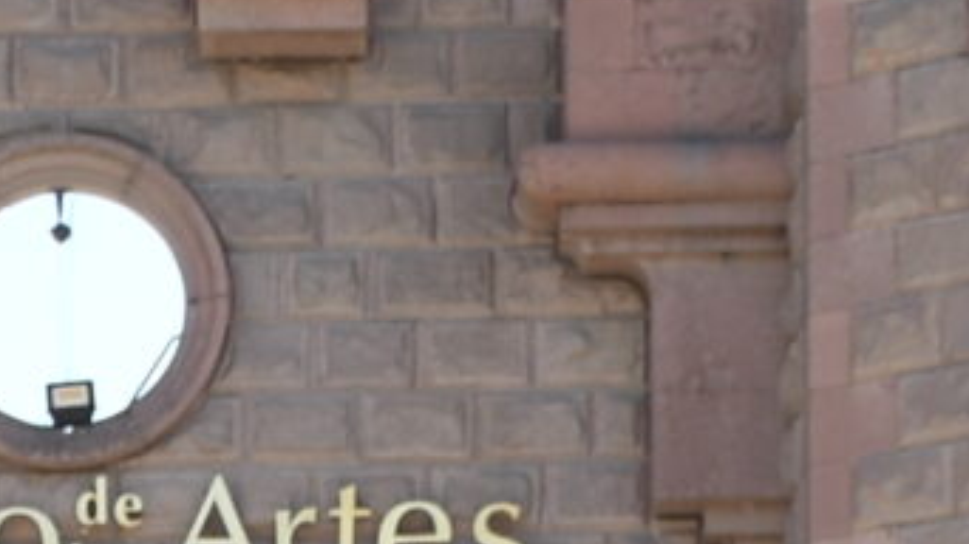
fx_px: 8064
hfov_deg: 6.8
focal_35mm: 314
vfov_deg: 3.8
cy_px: 1628
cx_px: -153
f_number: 4
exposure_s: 1/200
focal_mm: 27
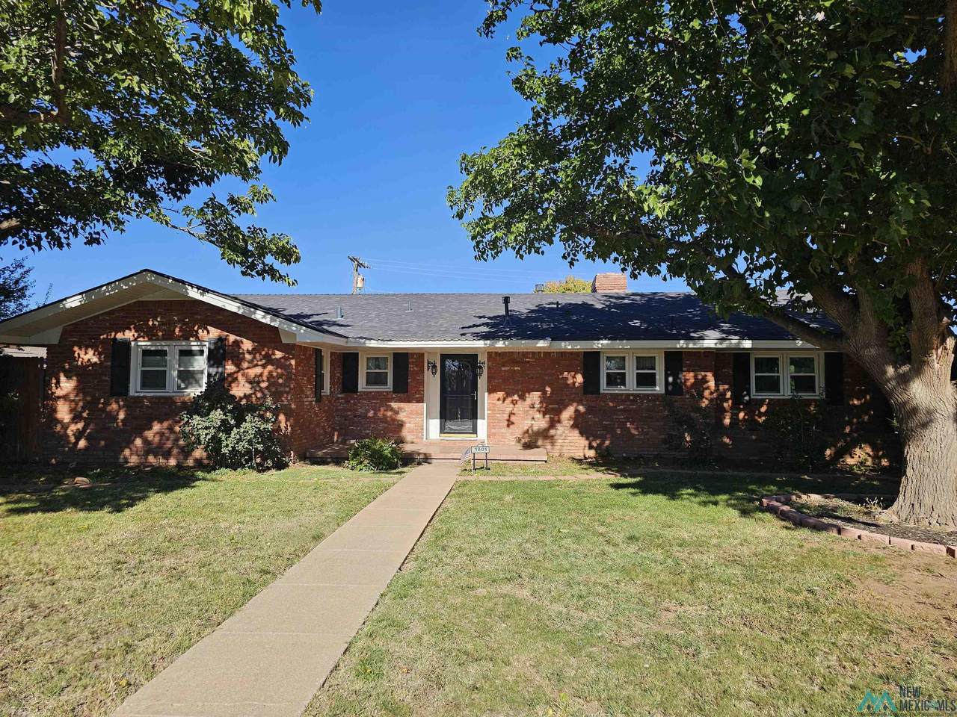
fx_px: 636
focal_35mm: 23
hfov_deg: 73.9
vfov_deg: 58.9
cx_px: 478
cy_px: 358
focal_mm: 6.3
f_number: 1.7
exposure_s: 1/523
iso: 10
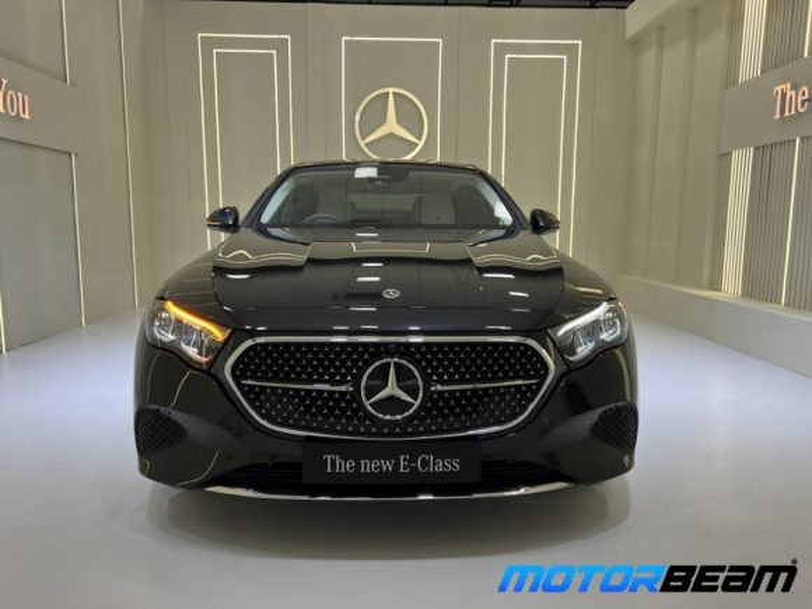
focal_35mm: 26
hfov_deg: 67.3
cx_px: 406
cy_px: 304
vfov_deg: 53.1
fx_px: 610
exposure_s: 1/280
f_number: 1.5
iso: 40
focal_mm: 5.7
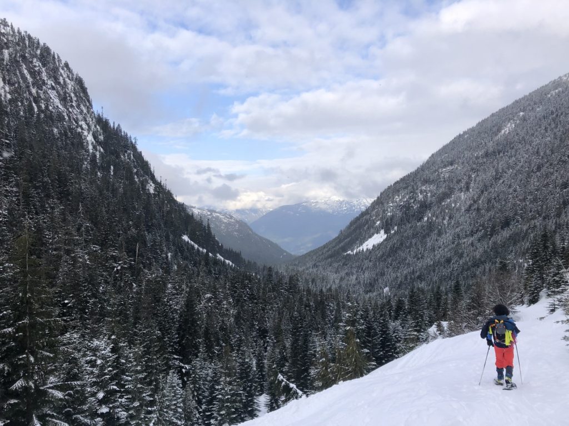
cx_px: 284
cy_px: 213
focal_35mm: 28
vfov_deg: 49.7
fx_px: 460
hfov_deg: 63.4
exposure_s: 1/1548
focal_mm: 3.99
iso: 20
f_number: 1.8
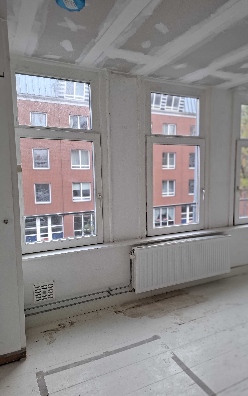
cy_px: 198
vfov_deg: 72.5
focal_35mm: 25
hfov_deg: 49.2
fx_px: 270
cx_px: 139
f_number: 1.8
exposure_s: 1/100
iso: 80
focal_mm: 5.54
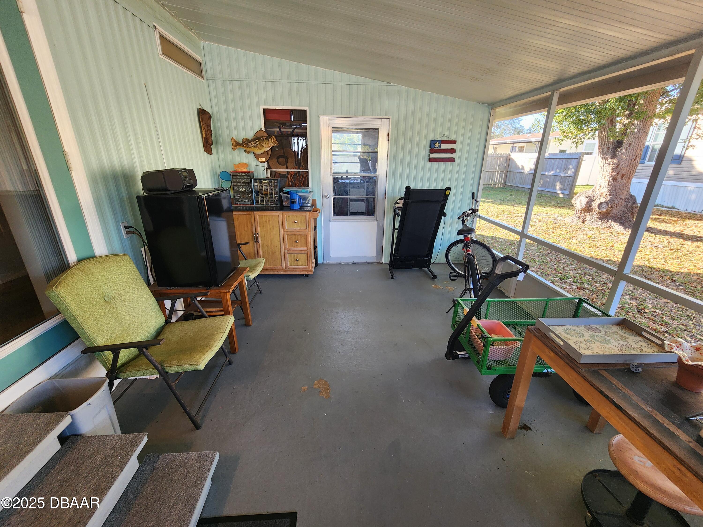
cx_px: 352
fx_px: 264
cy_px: 264
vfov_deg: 89.9
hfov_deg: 106.2
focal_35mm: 13
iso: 125
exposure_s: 1/60
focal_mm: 2.2
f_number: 2.2
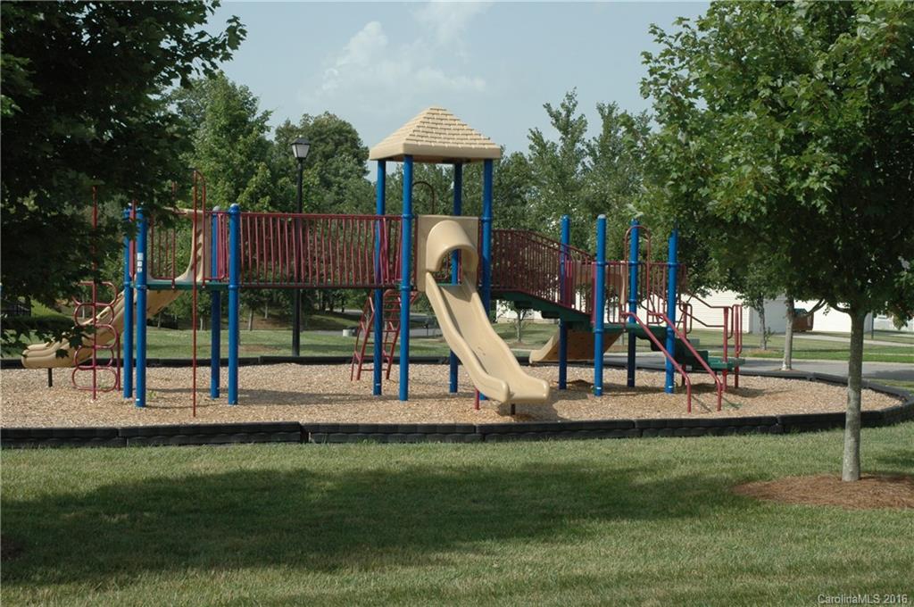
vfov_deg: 25.7
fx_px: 1331
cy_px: 304
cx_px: 457
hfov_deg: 37.9
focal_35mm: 52
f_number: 11
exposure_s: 1/400
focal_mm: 35
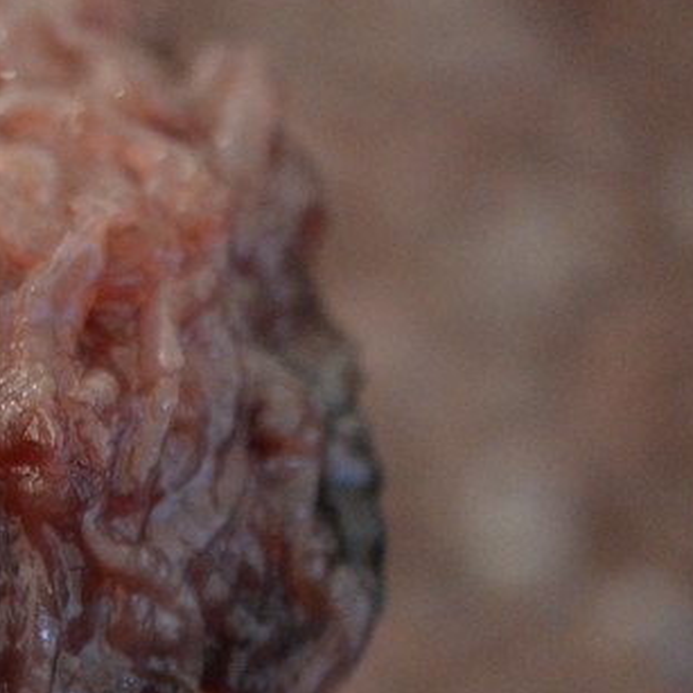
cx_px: -438
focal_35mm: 170
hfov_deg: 9.9
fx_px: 3850
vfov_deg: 10.3
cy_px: 325
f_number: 3
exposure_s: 1/30
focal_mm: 40
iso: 3200
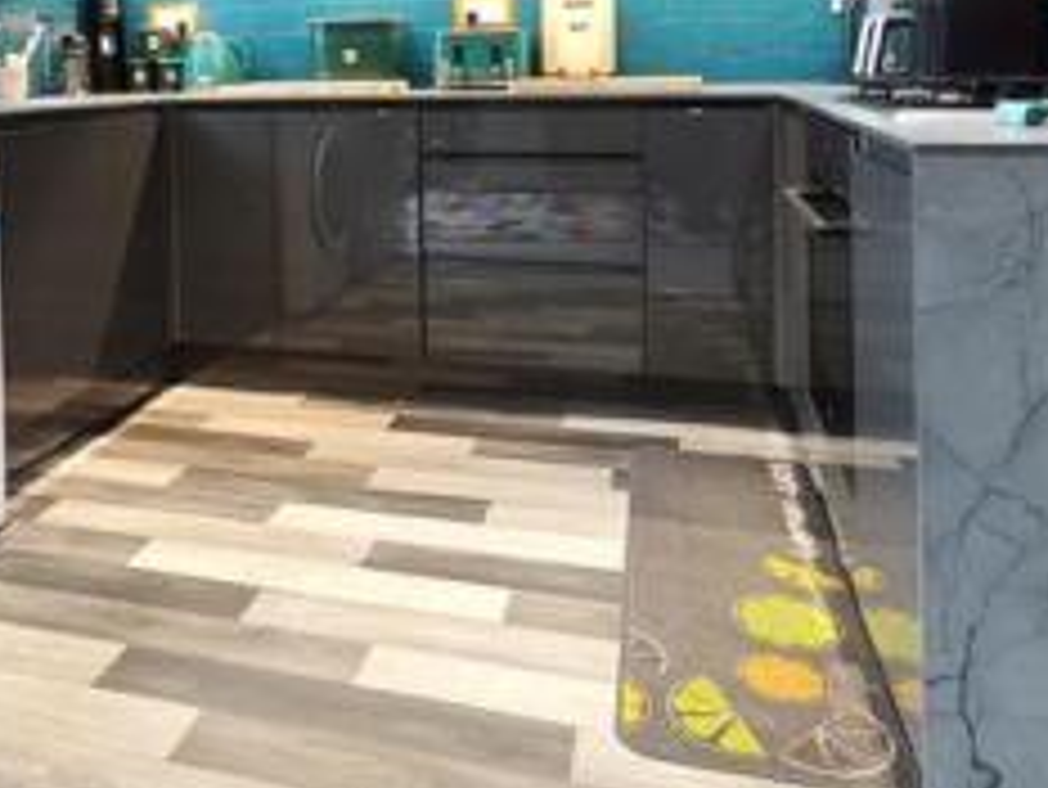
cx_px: 322
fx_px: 909
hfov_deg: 58.1
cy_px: 79
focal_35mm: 30
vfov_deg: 42.9
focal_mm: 2.03
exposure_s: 1/25
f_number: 1.8
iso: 320
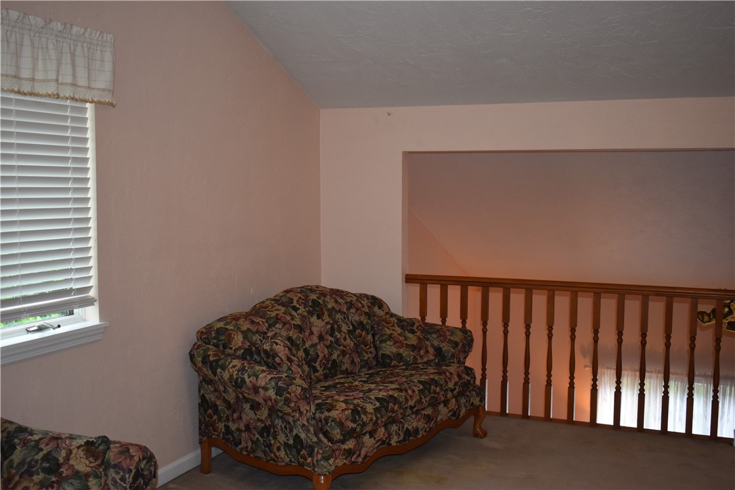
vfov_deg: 35.5
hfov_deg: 51.3
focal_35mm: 38
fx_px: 766
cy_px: 245
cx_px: 368
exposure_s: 1/125
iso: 800
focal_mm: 25
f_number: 4
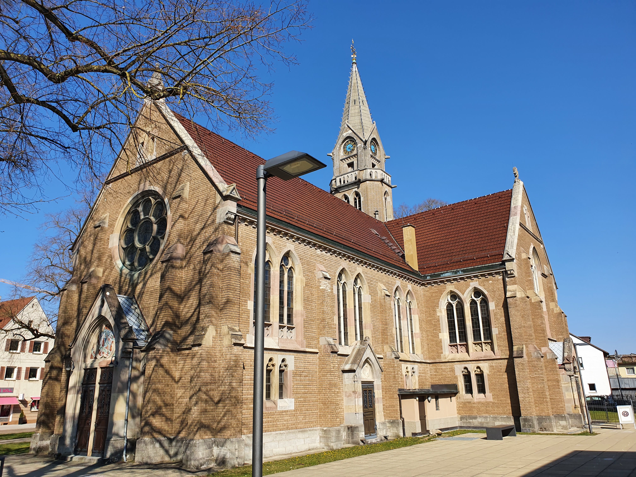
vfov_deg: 53.1
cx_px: 318
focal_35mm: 26
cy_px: 238
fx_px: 478
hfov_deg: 67.3
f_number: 2.4
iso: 50
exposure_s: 1/1708
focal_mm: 4.32
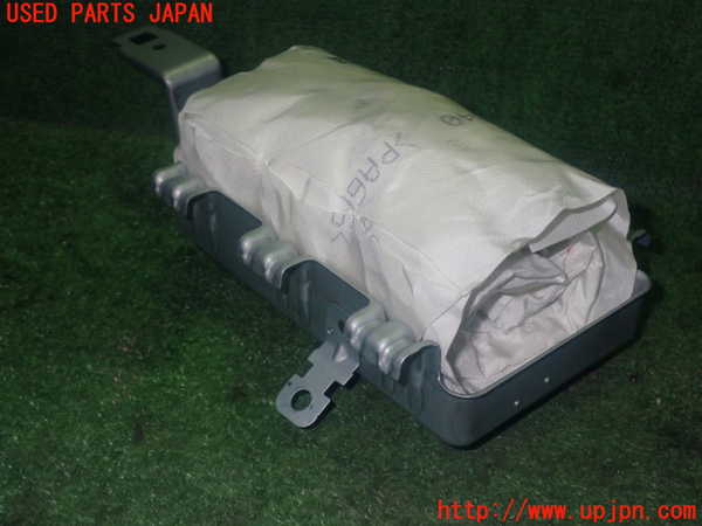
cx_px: 351
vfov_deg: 30.9
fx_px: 953
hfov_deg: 40.4
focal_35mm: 47
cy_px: 263
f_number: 9
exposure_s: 1/50
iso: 640
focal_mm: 8.4
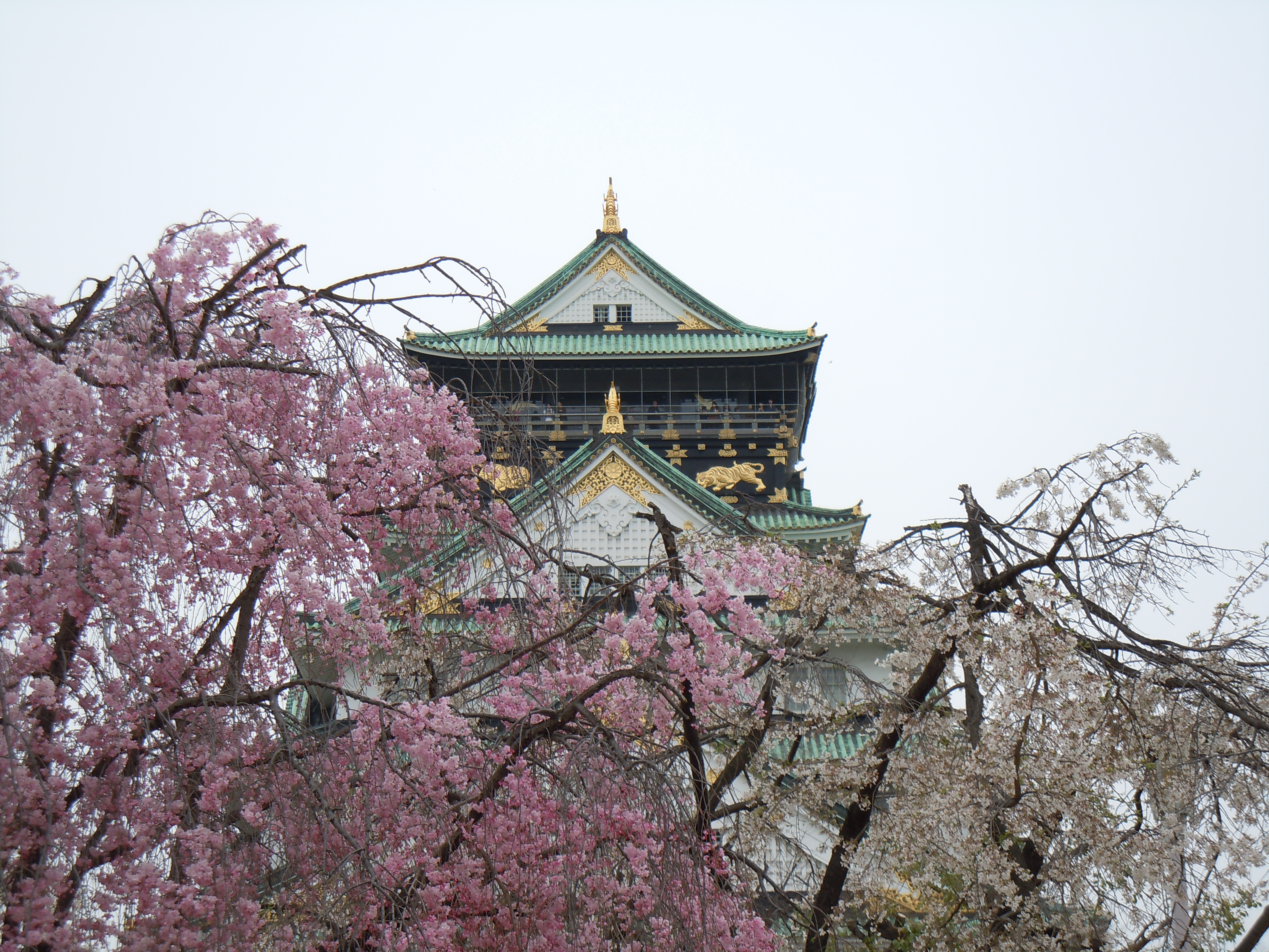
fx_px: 3263
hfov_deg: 22.0
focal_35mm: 89
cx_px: 634
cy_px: 476
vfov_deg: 16.6
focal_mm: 16
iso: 100
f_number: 4.4
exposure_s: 1/250
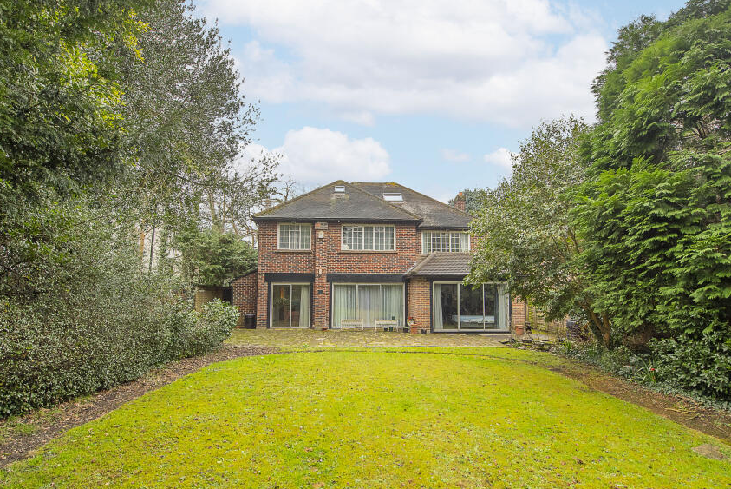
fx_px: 345
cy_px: 261
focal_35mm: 17
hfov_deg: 93.2
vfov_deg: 70.4
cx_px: 365
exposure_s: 1/80
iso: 500
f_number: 5.6
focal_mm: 14
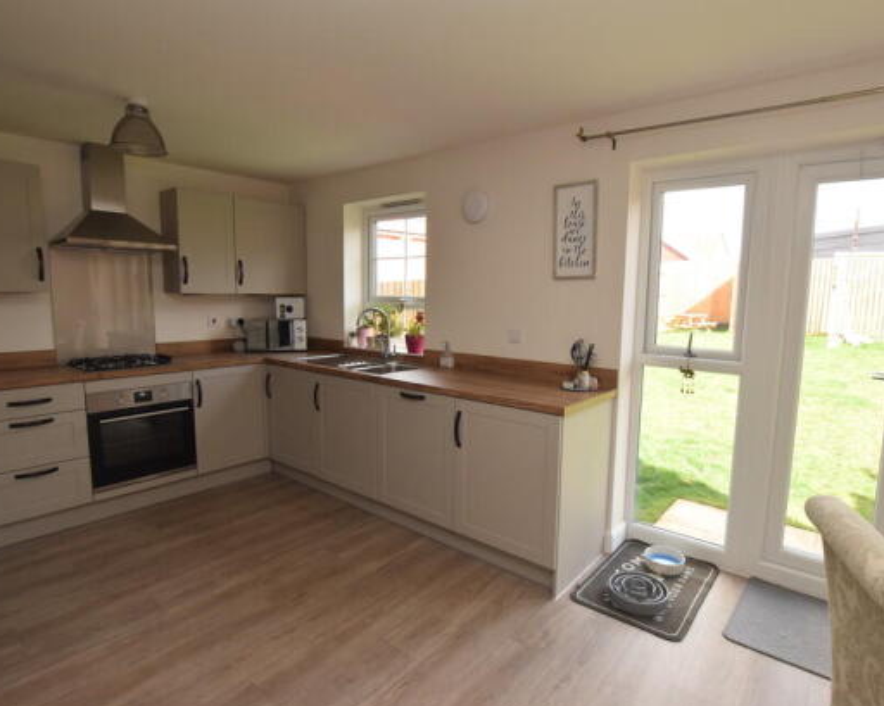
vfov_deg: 73.7
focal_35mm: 18
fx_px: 471
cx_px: 458
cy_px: 348
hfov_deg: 86.4
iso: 800
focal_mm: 10
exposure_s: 1/125
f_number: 5.6
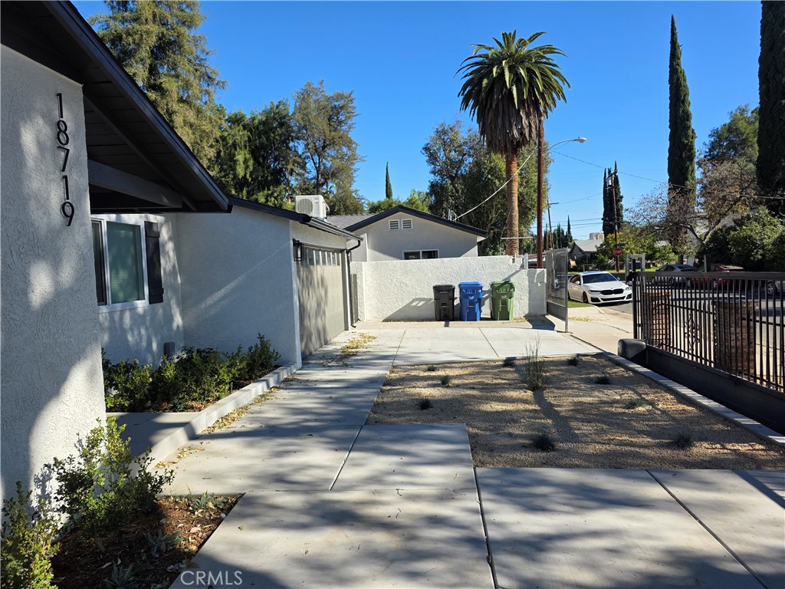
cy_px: 294
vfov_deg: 58.9
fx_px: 522
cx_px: 392
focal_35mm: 23
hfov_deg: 73.9
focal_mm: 6.3
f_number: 1.7
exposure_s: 1/3255
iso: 80
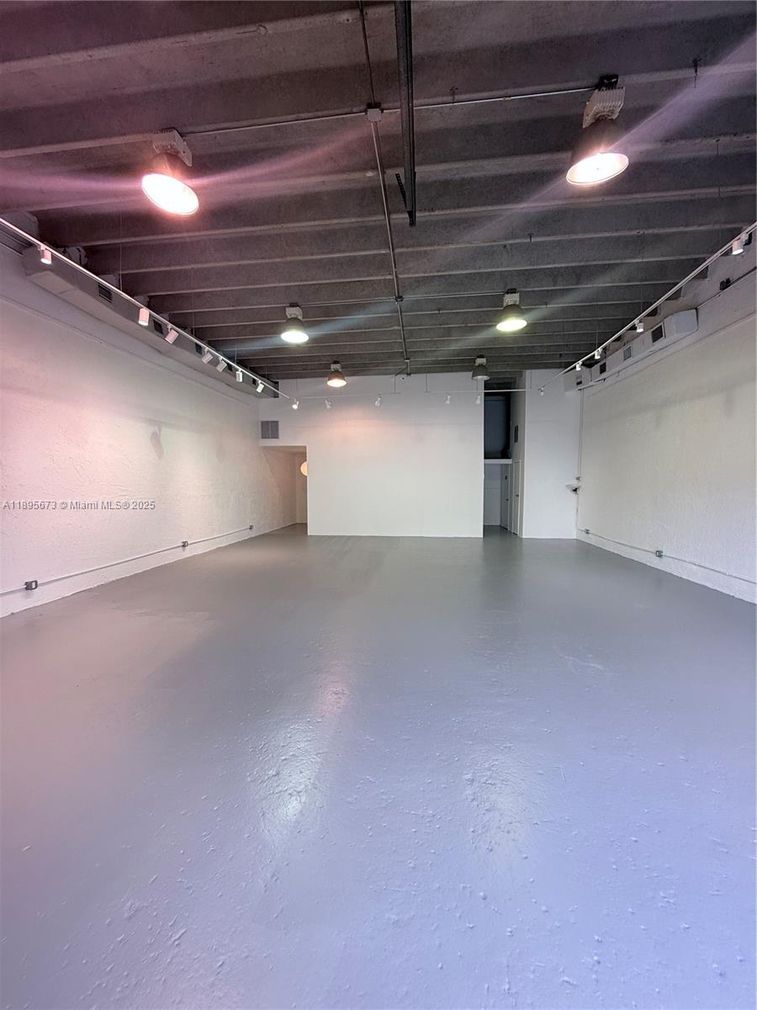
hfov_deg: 85.7
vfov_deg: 102.1
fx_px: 408
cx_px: 378
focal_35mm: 14
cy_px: 505
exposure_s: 1/120
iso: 64
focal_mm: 2.22
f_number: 2.2
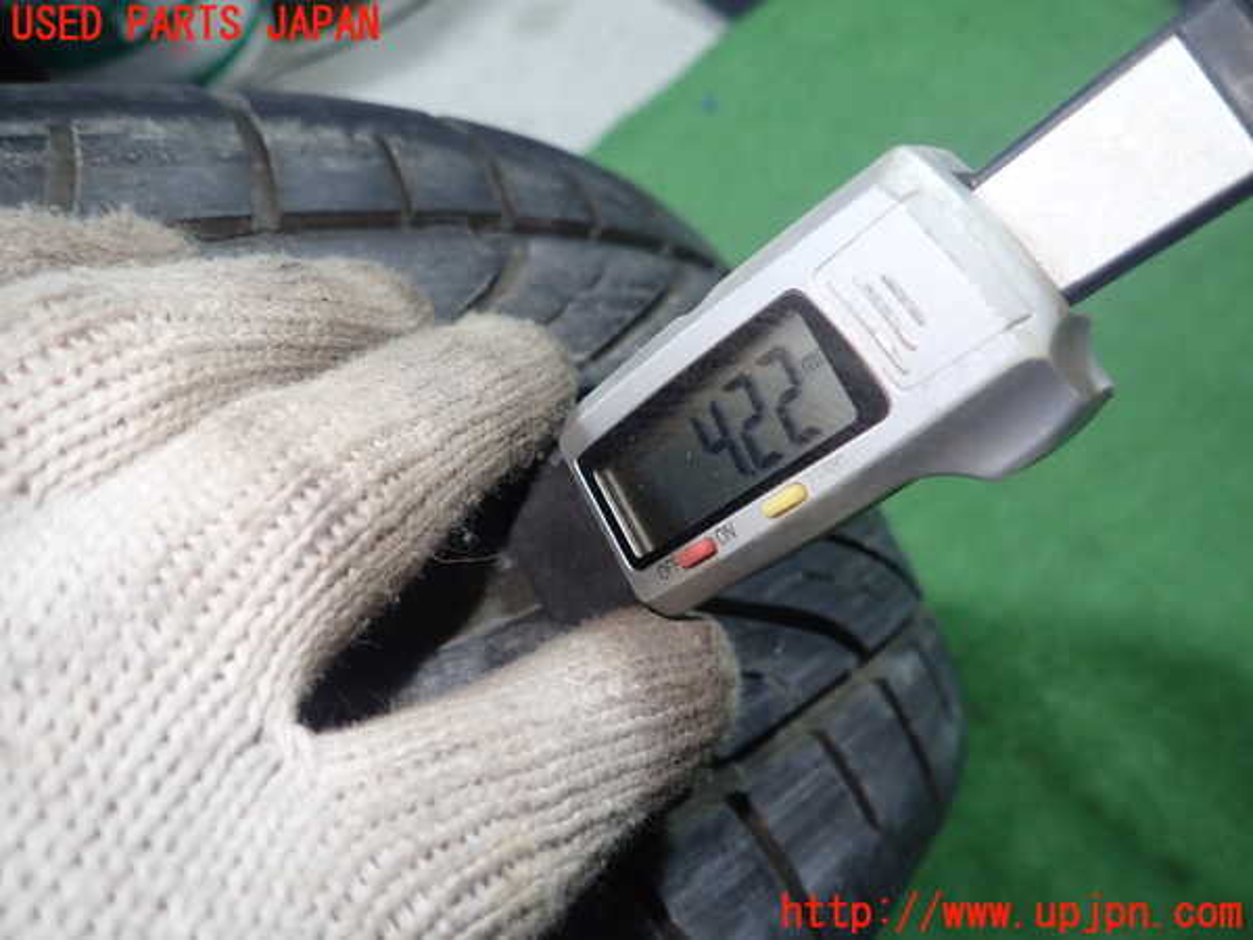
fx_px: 905
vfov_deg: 54.9
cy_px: 470
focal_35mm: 25
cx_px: 626
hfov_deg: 69.4
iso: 200
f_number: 2
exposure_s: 1/50
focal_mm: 4.5
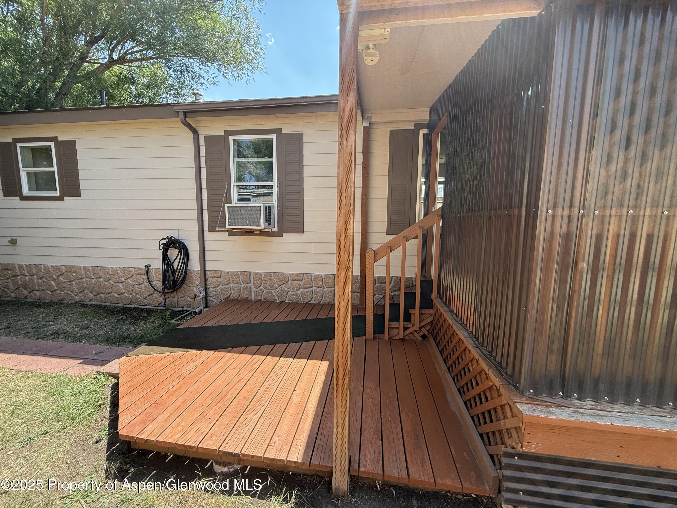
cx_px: 338
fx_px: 274
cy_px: 254
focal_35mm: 14
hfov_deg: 102.1
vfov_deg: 85.7
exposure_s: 1/340
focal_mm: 2.22
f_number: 2.2
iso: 64
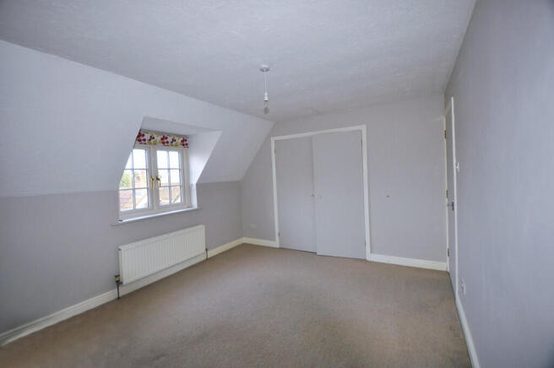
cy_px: 184
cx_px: 277
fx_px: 231
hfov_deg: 100.4
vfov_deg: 77.2
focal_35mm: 15
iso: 800
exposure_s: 1/60
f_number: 3.5
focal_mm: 10
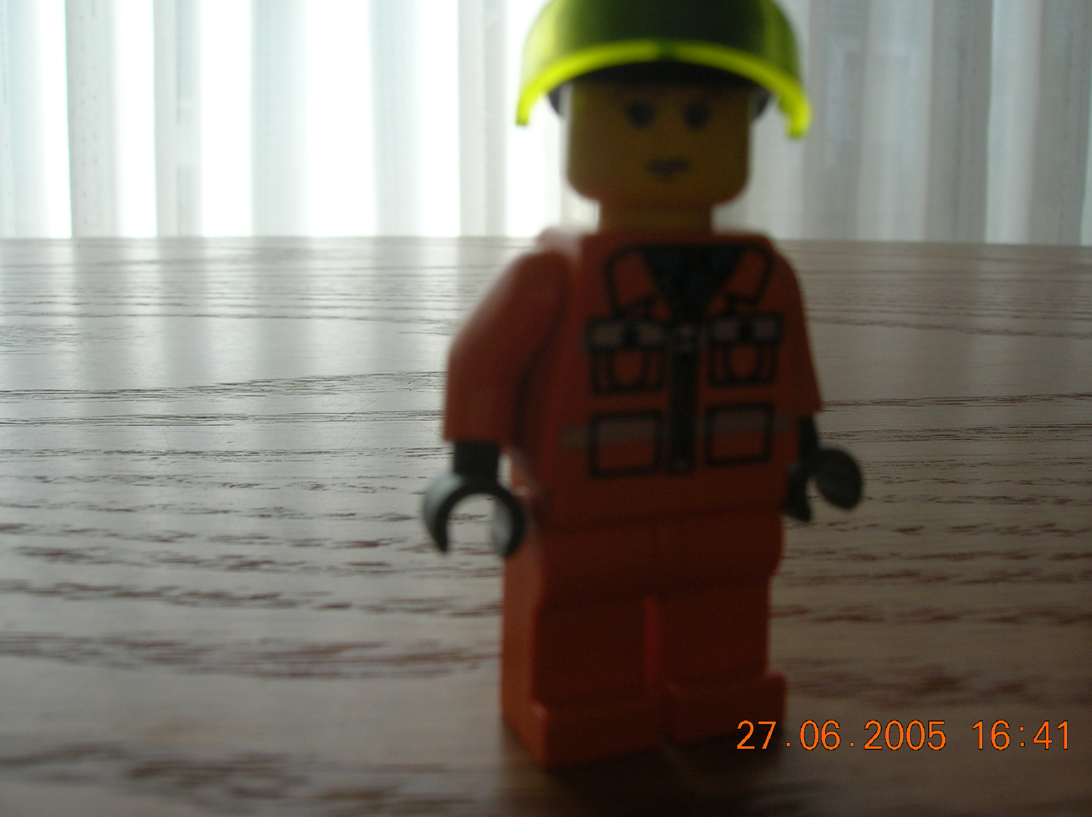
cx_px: 569
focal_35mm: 36
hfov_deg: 51.4
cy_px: 393
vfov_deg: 39.6
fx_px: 1135
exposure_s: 1/57.4
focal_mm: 5.7
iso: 50
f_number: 4.9
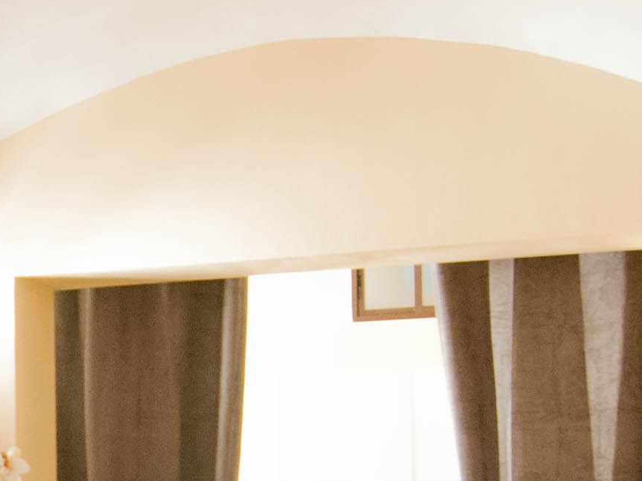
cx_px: -360
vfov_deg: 17.0
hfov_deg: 20.7
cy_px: 729
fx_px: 1453
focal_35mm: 78
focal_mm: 11
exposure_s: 1/8
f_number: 3.5
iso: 1000
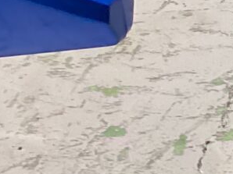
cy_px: -165
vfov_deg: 7.2
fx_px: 1345
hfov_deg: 8.4
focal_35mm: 200
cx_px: 693
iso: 250
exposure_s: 1/60
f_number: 2.4
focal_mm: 3.3
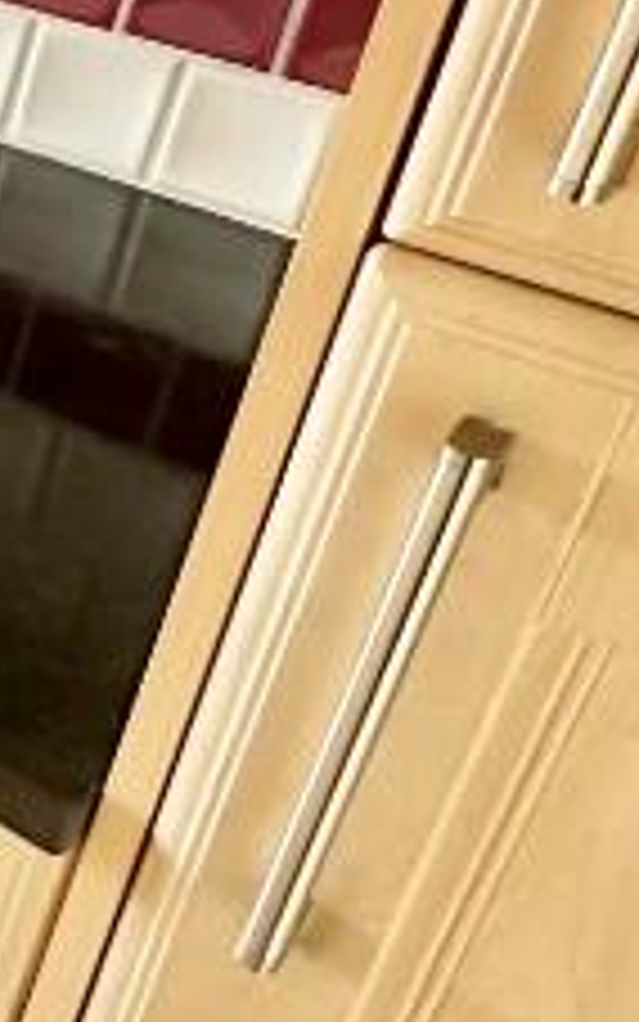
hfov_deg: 12.6
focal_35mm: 67
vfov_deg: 29.6
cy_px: 144
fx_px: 1866
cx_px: -1080
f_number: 2.2
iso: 400
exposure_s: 1/60
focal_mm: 2.22
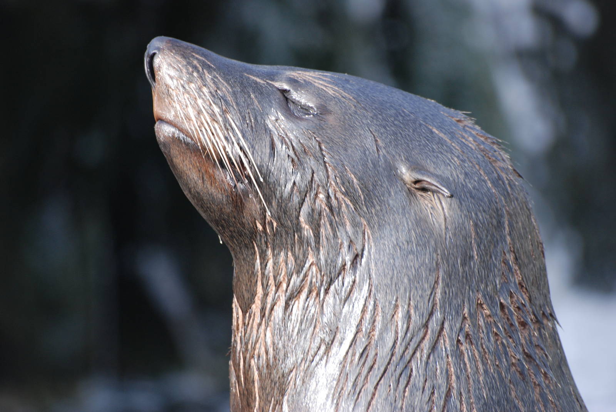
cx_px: 308
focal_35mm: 450
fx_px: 7709
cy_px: 206
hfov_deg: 4.6
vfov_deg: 3.1
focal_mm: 300
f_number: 5.6
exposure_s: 1/250
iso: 400
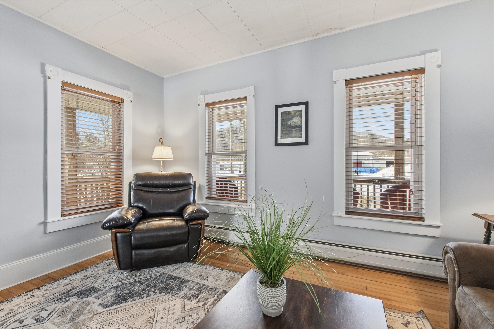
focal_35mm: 15
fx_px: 206
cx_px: 247
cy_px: 164
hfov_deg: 100.4
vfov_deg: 77.2
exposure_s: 1/13
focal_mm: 10
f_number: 11
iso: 64
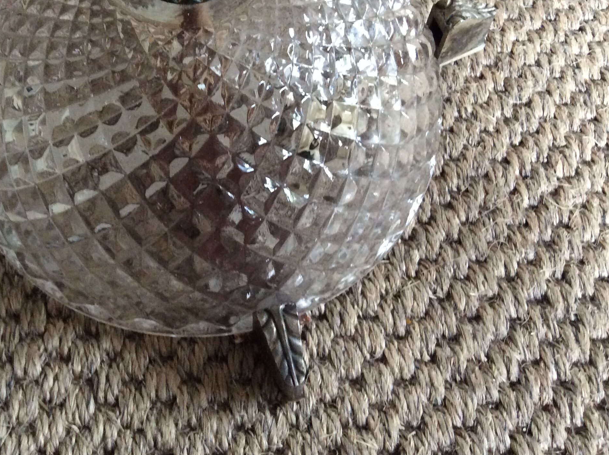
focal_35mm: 44
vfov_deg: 32.6
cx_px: 219
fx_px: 773
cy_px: 161
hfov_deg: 42.6
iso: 250
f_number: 2.4
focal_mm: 3.3
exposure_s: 1/25
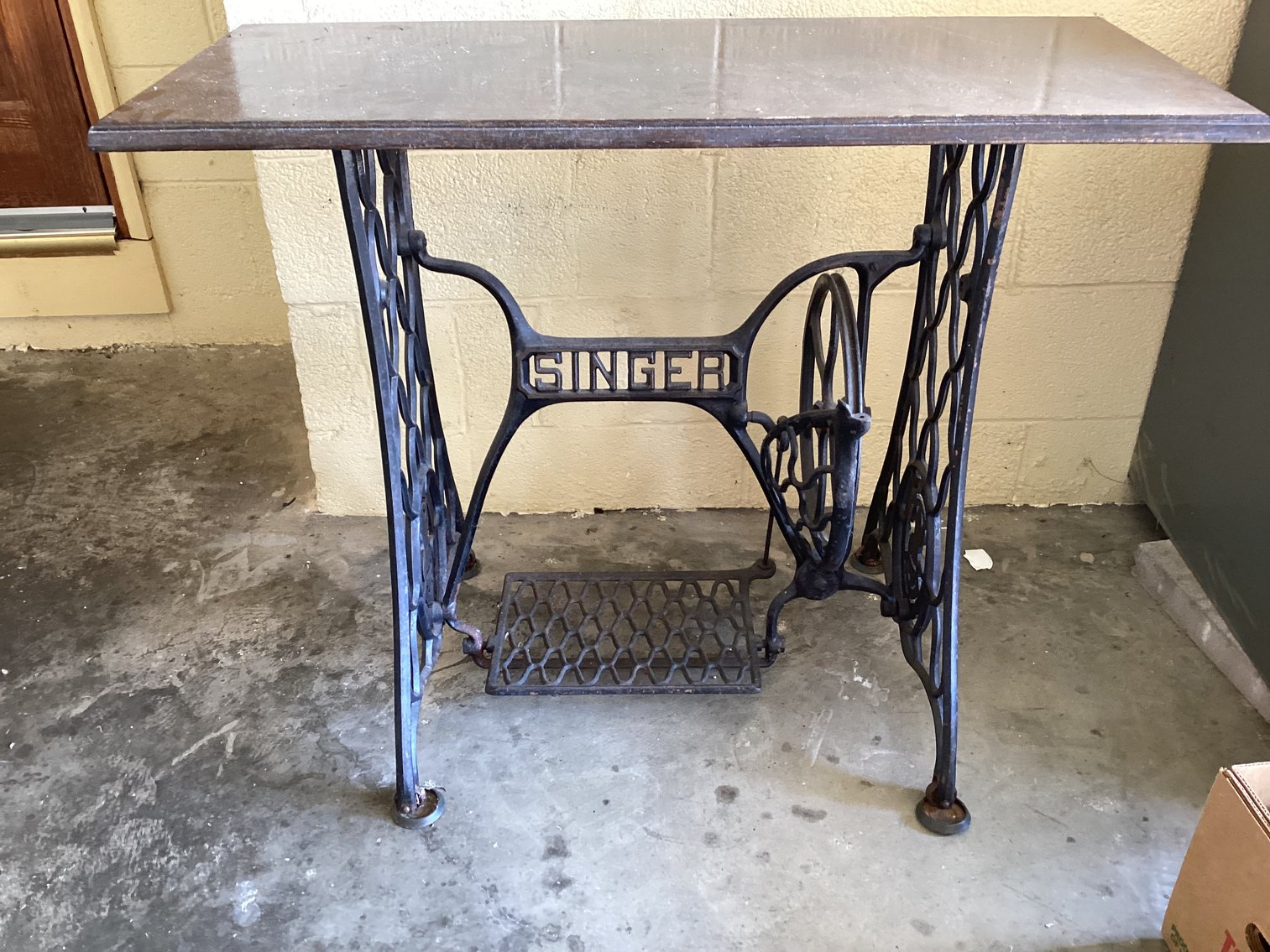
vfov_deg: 45.4
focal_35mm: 31
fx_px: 1137
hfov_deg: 58.3
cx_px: 635
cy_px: 476
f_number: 2.4
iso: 125
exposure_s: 1/60
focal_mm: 3.3
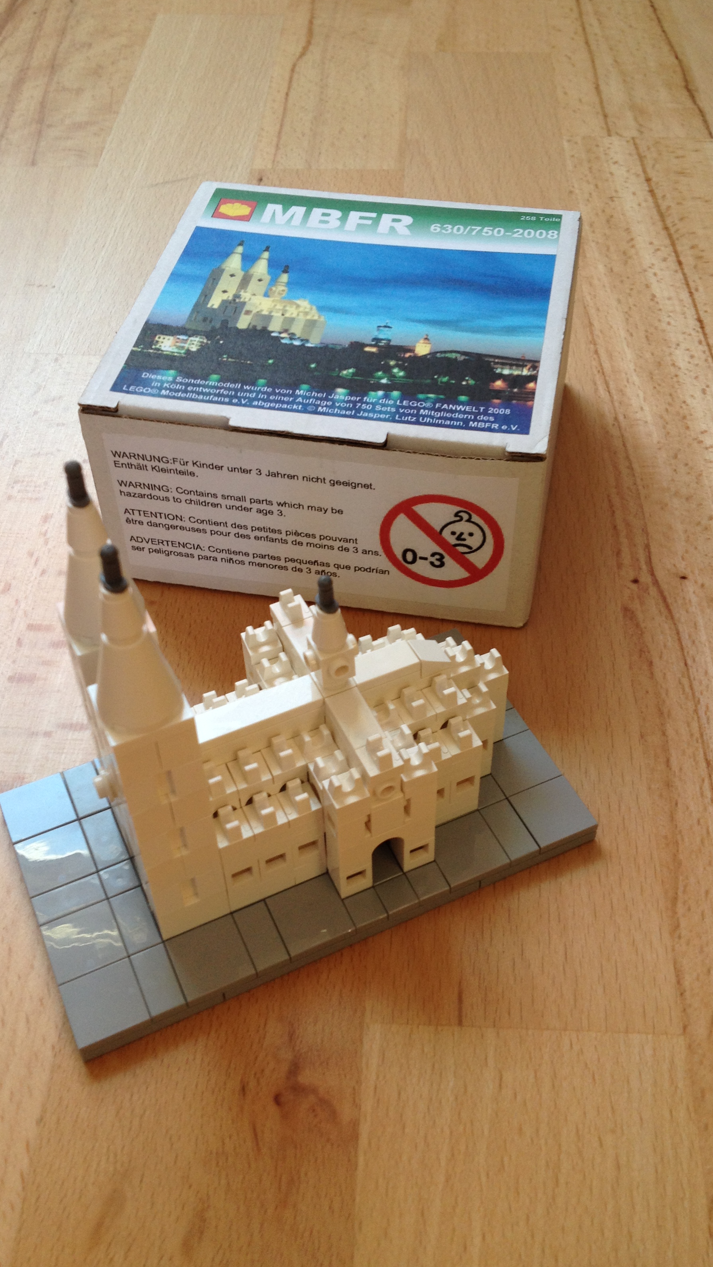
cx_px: 366
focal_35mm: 39
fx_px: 1311
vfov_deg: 51.6
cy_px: 623
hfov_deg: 30.4
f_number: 2.4
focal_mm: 4.28
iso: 50
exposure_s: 1/40
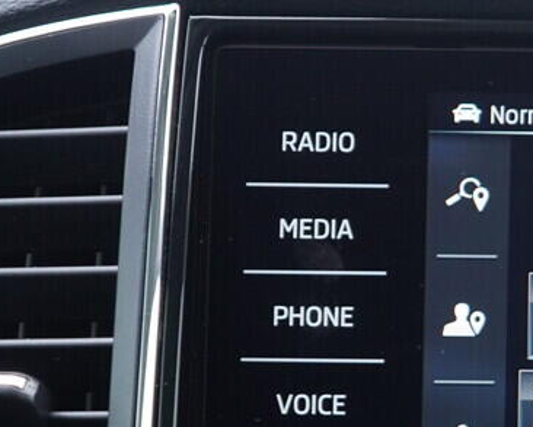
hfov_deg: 13.5
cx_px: 840
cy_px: 373
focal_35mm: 133
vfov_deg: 11.5
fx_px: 2099
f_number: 2.8
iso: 400
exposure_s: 1/40
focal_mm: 24
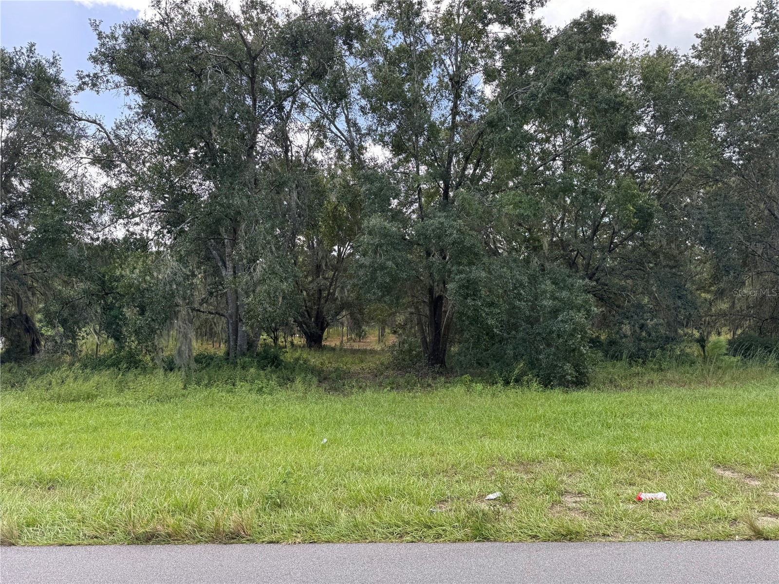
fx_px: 540
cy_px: 292
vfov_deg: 56.8
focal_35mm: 24
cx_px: 390
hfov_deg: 71.6
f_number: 1.78
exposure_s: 1/693
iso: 80
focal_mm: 6.76
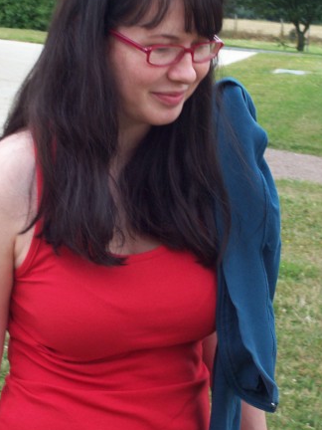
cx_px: 105
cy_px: 144
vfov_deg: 17.2
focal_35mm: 114
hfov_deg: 13.0
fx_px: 1414
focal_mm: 13.5
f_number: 4
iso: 80
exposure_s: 1/125
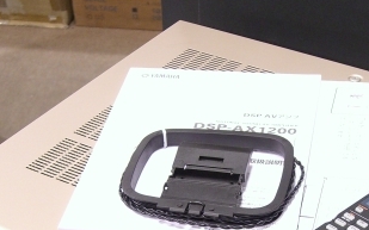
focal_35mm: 101
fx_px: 1016
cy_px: 278
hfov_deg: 20.6
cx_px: 232
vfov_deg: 12.6
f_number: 3.1
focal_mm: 9.5
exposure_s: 1/13
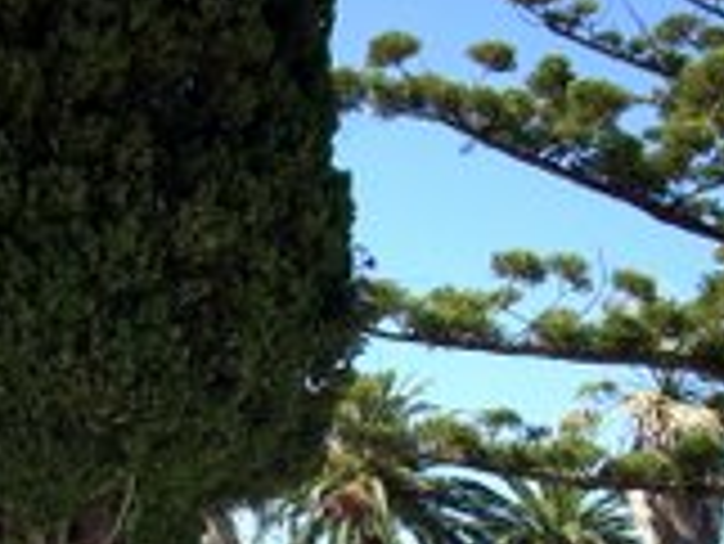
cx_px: -85
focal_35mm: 110
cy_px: 553
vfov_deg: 13.3
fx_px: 2302
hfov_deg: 17.2
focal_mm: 6.2
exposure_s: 1/458
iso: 64
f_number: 2.8
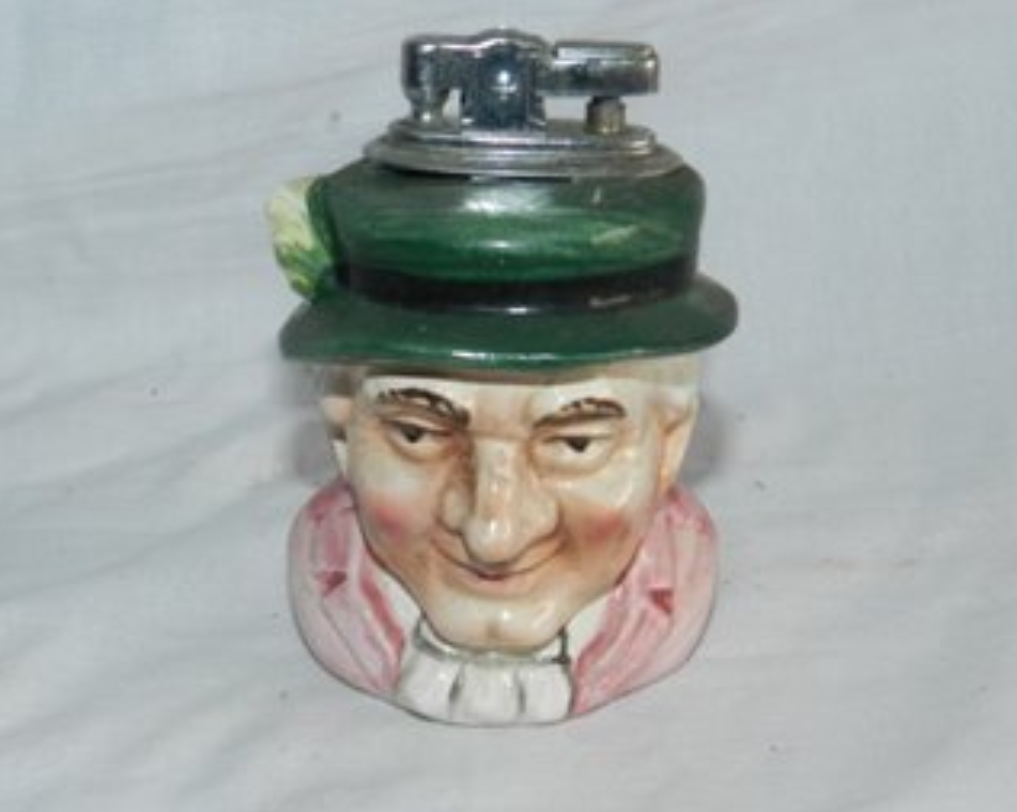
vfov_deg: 27.1
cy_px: 406
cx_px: 489
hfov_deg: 33.6
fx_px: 1684
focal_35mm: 56
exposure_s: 1/30
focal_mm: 9.4
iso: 200
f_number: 4.4
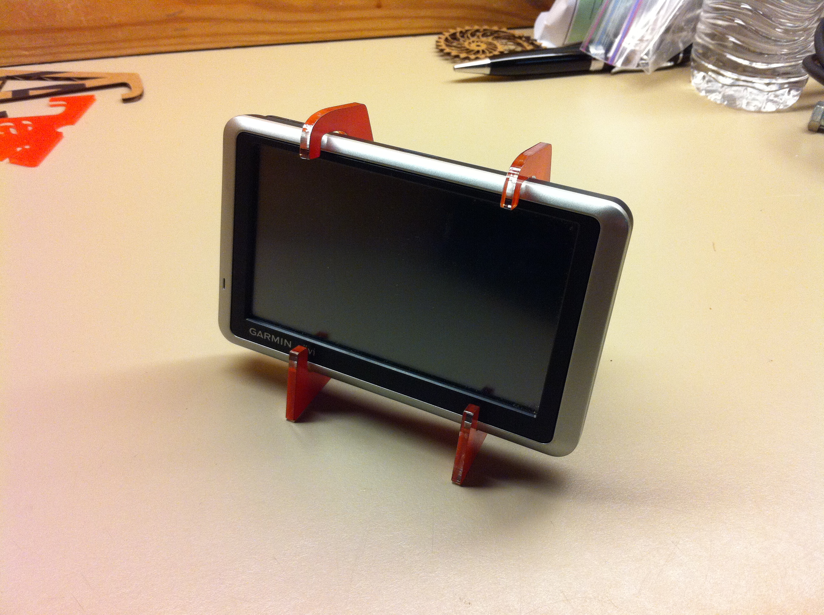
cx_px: 412
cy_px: 308
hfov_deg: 52.7
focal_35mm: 35
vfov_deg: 40.6
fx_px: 832
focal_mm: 3.85
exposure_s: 1/120
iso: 125
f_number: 2.8
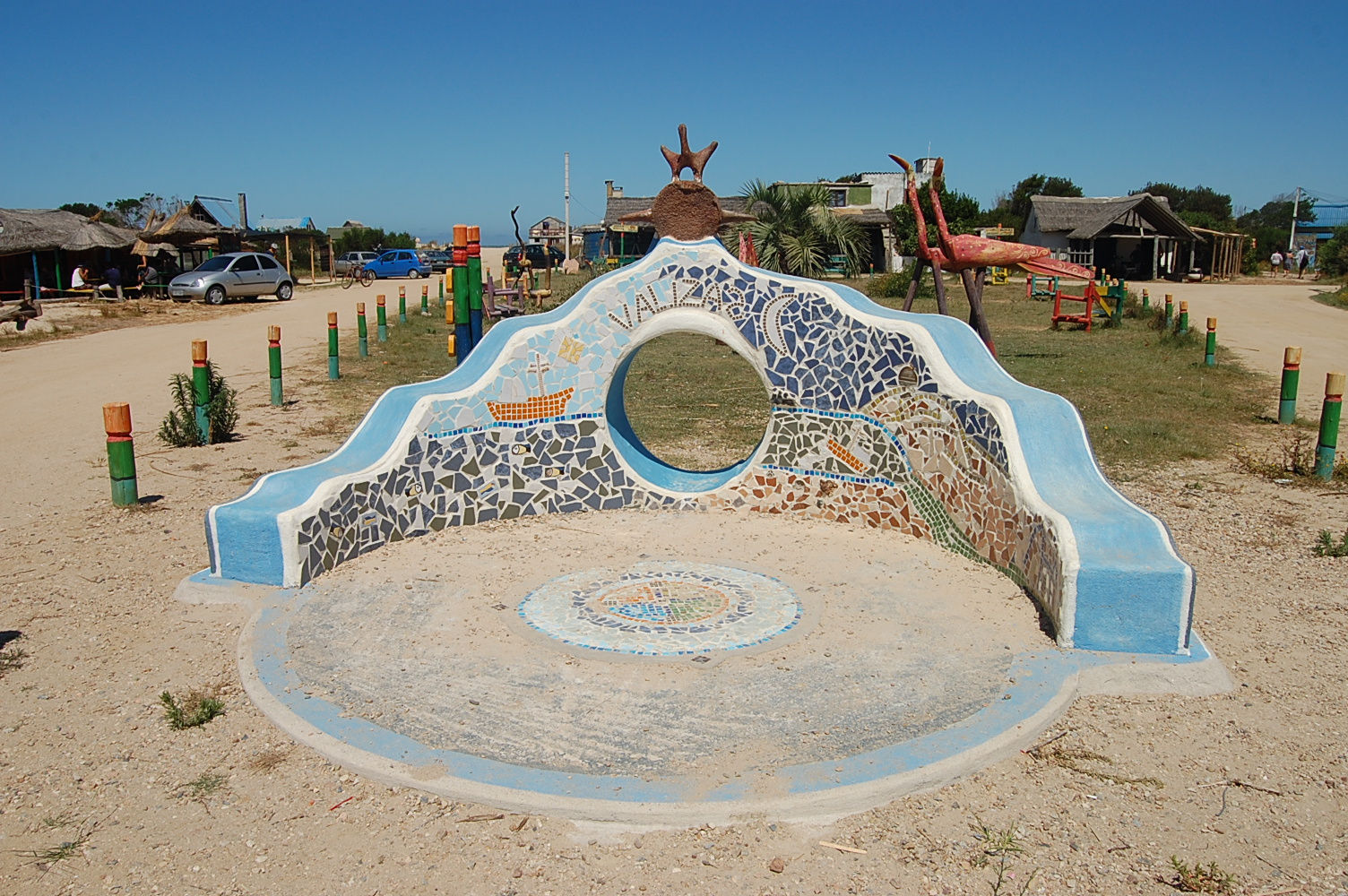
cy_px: 448
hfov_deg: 67.4
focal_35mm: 27
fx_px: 1010
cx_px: 674
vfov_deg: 47.8
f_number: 10
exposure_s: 1/400
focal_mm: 18
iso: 200
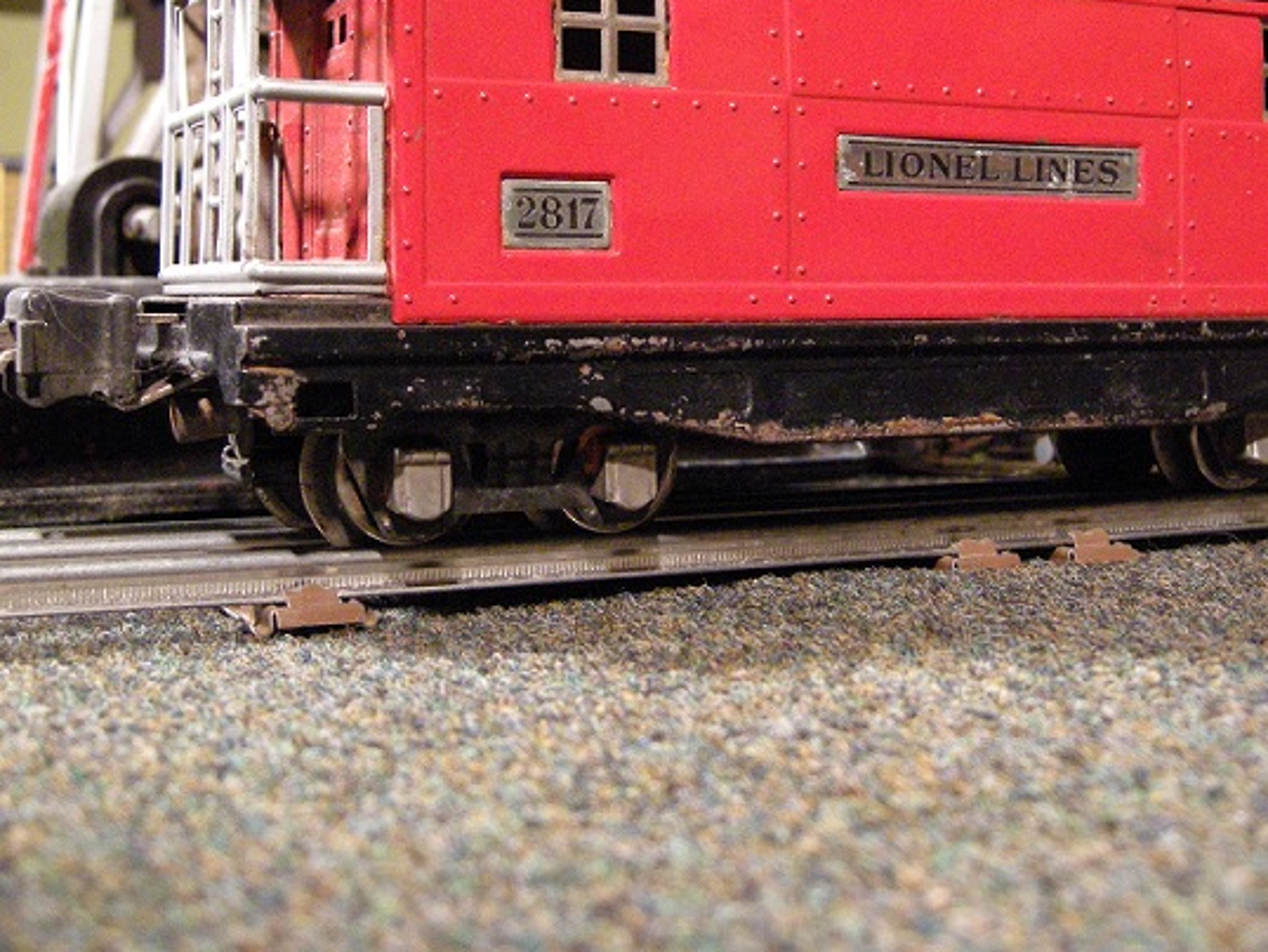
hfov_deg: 36.7
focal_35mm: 52
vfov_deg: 27.8
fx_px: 1906
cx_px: 754
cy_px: 304
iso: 480
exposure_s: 1/8
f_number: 2.7
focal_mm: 7.5
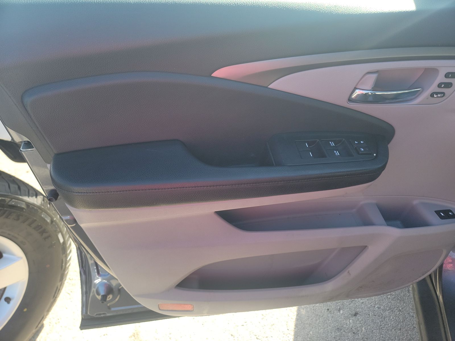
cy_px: 170
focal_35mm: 24
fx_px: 315
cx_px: 228
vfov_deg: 56.8
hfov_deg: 71.6
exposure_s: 1/119
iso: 51
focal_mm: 6.7
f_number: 1.8
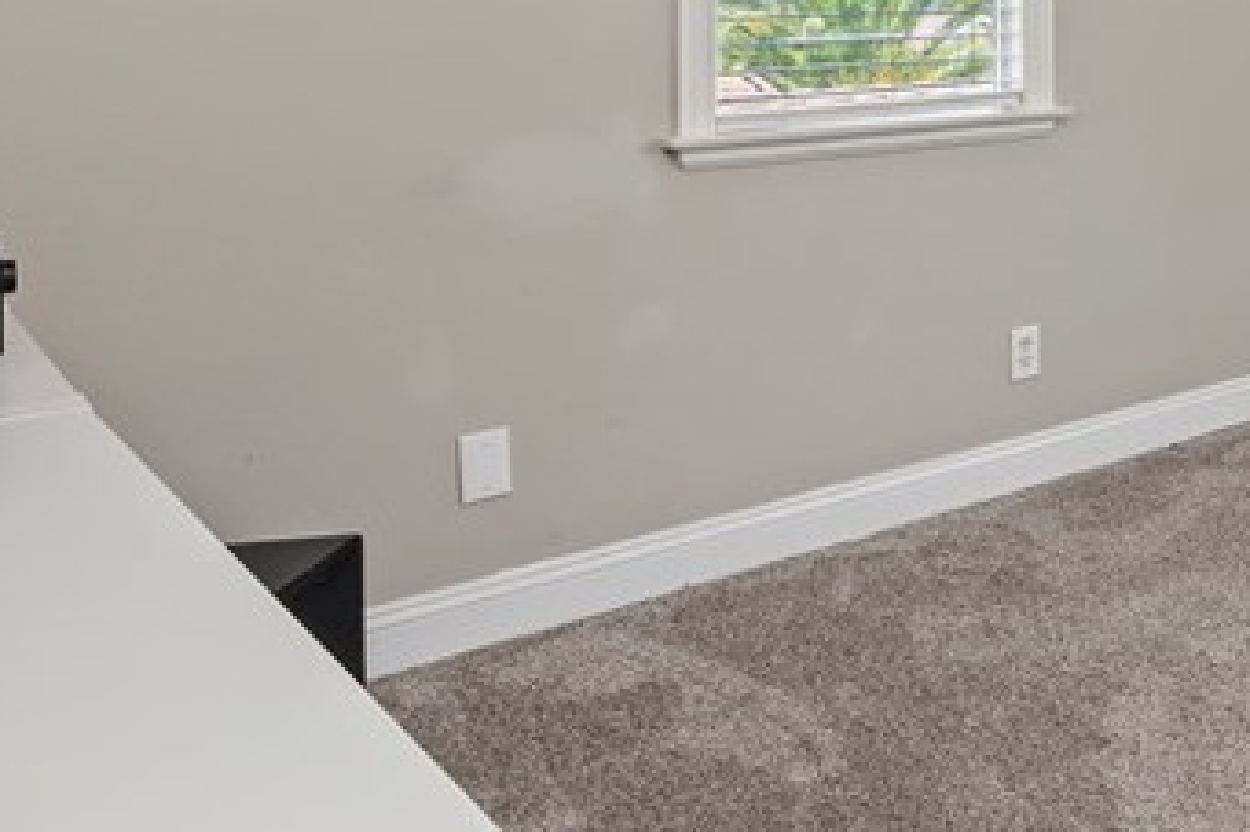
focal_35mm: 42
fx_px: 1458
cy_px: -38
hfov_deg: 35.9
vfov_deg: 29.3
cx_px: 1510
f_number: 10
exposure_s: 1/80
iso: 500
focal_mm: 14
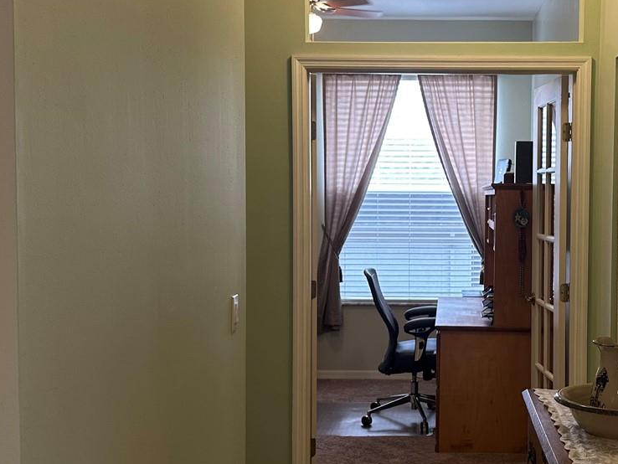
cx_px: 435
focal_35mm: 52
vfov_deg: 28.0
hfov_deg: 36.3
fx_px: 929
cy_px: 240
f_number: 1.78
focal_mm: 6.86
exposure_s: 1/60
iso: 125
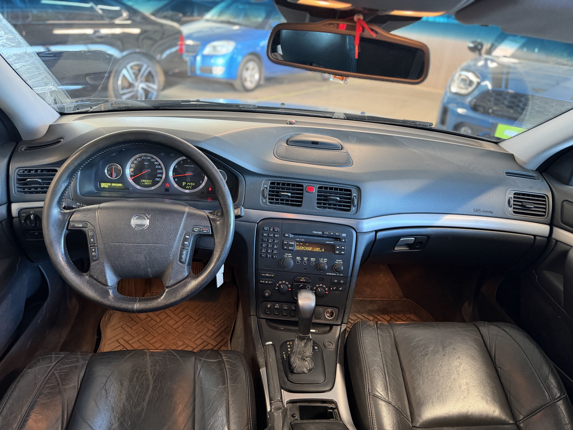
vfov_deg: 56.8
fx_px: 397
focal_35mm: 24
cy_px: 215
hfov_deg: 71.6
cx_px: 286
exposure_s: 1/60
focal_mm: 6.76
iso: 500
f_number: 1.78
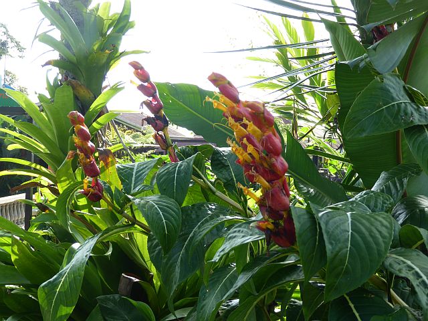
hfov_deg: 28.2
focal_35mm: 69
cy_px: 160
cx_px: 214
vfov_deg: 21.3
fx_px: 853
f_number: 4.4
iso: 100
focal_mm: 11.7
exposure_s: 1/125
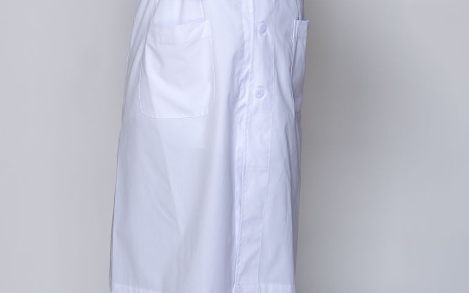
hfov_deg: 15.4
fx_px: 1738
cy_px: -16
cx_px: 222
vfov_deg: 9.6
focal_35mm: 136
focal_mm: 56
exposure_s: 1/160
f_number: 5
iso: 250
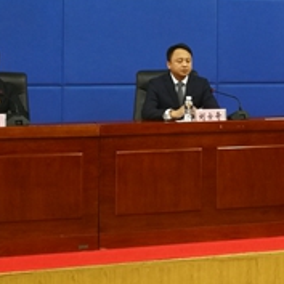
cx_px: 254
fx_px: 687
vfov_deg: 22.8
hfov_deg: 22.8
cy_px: 32
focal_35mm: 74
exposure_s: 1/20
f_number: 2.2
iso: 500
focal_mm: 3.95
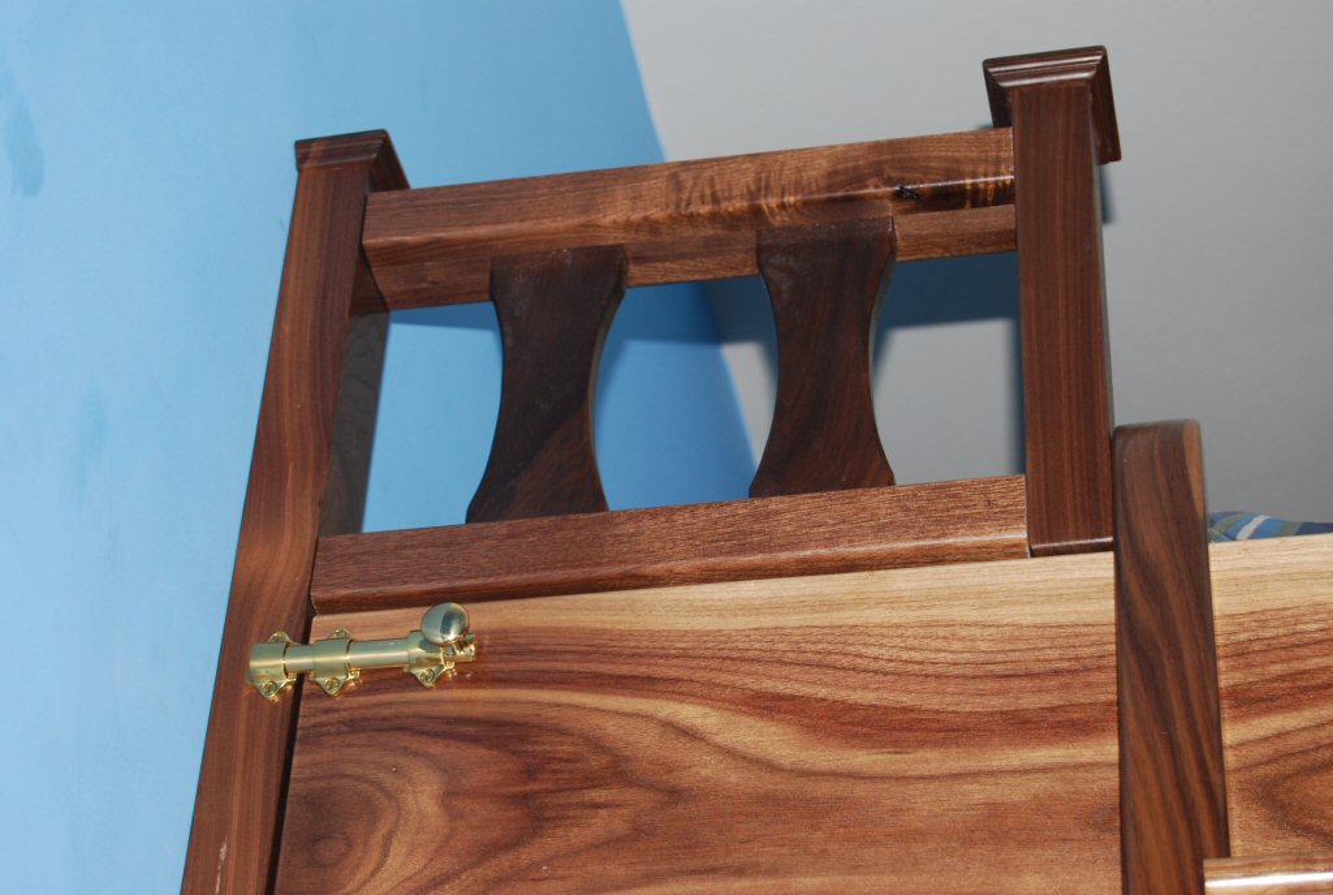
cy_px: 448
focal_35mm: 82
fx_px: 3061
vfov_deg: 16.6
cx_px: 666
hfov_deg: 24.6
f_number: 5.6
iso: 280
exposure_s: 1/60
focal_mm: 55
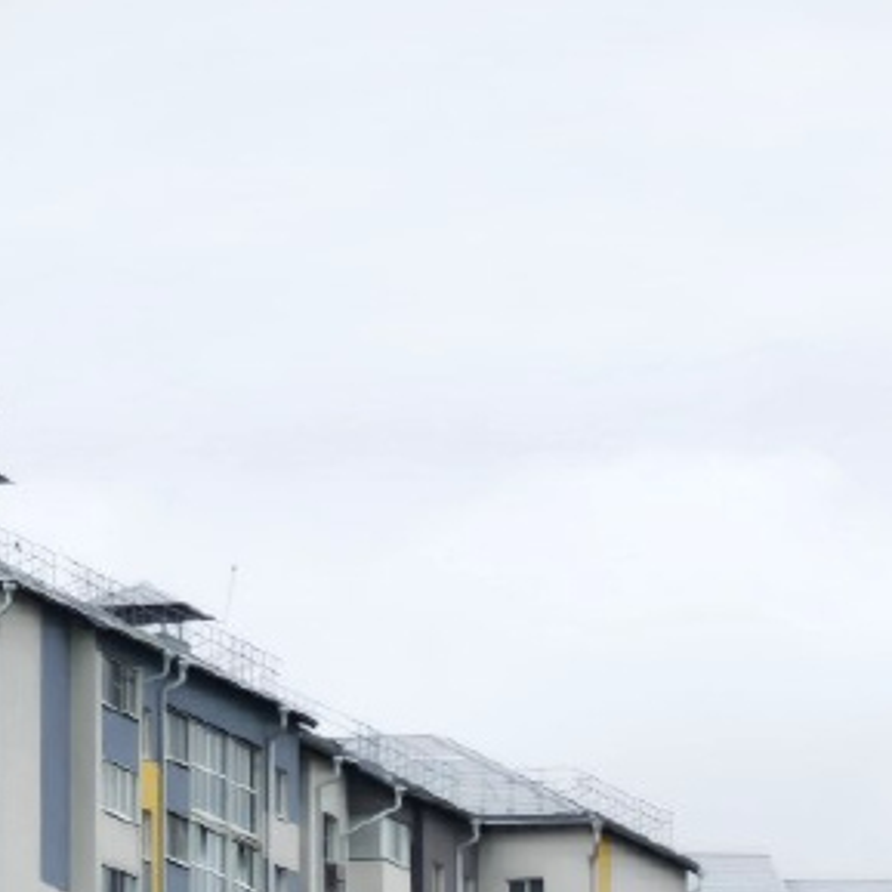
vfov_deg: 4.4
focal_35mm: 398
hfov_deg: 4.4
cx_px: 1077
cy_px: 1122
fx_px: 11603
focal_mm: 7.1
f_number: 1.9
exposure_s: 1/110
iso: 50
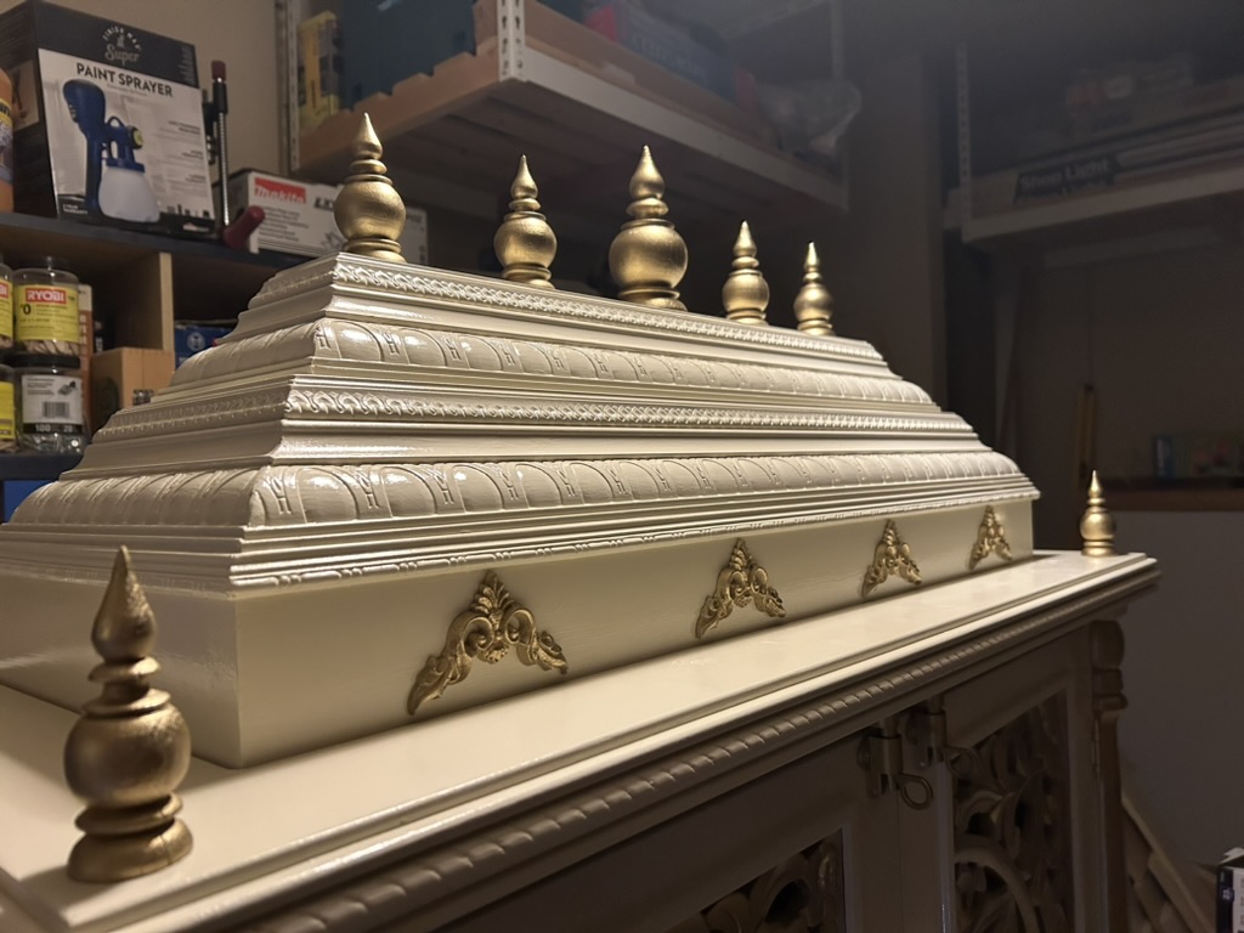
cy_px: 466
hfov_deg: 67.3
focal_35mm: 26
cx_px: 622
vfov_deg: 53.1
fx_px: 934
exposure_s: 1/60
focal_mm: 5.7
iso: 500
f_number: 1.5
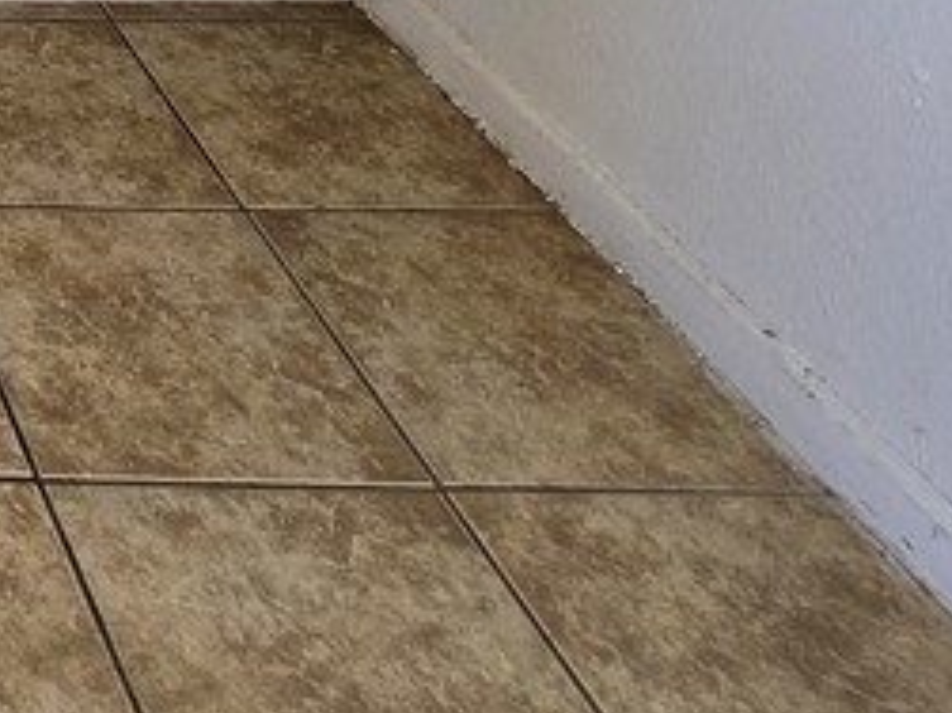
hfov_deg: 23.3
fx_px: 1457
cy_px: -595
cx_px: -675
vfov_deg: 19.7
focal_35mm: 53
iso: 64
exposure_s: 1/60
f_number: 2.2
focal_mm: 2.2
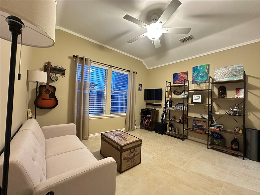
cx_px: 130
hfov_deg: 102.1
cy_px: 98
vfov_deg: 85.7
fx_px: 105
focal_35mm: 14
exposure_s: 1/40
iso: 1000
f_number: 2.2
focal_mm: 2.22
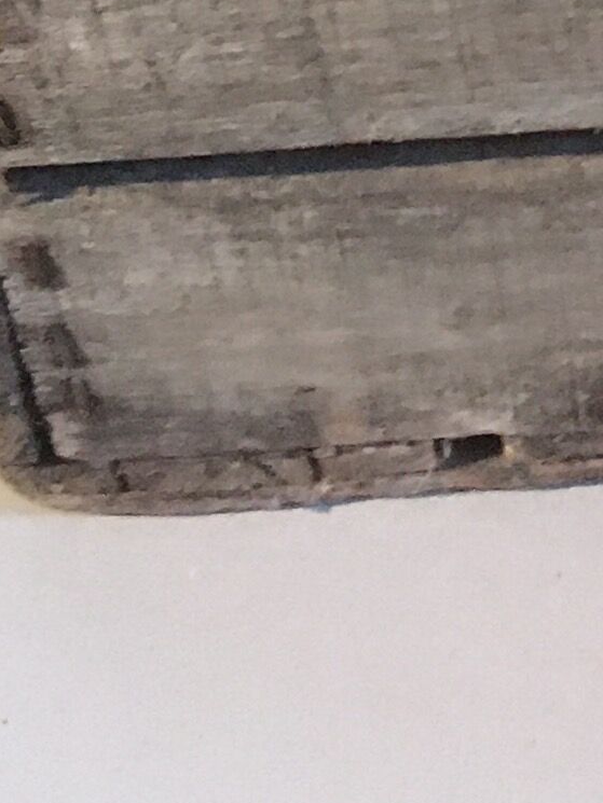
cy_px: -931
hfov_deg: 9.2
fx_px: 3645
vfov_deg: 11.1
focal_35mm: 157
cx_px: 905
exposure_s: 1/17
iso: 500
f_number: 2.2
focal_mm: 4.15
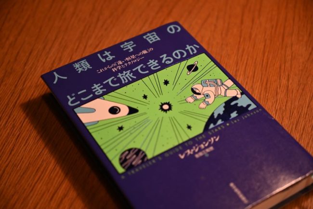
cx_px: 156
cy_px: 104
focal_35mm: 70
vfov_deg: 19.4
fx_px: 608
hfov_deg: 28.9
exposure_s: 1/80
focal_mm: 70
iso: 1400
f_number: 4
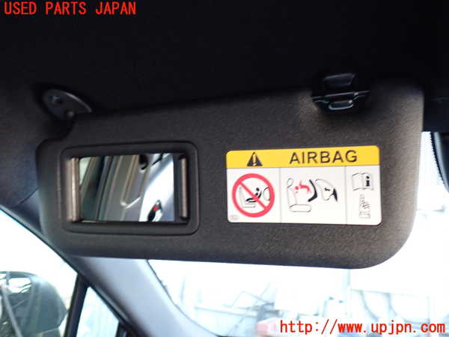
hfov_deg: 60.0
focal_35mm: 30
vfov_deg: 46.8
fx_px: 389
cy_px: 168
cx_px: 224
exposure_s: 1/30
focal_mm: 5.4
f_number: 2.3
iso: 500
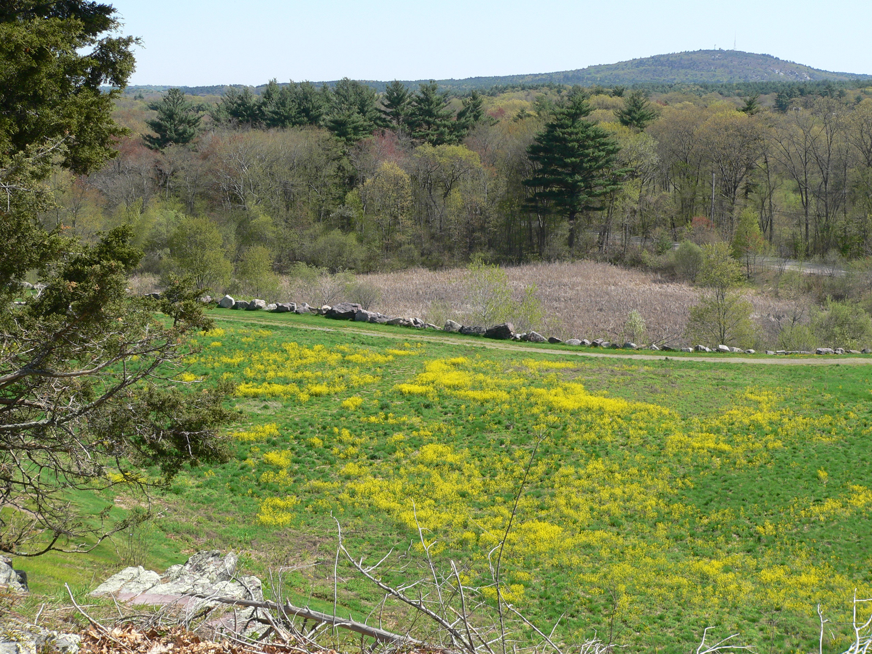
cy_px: 327
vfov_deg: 25.2
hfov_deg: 33.2
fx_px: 1461
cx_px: 436
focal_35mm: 58
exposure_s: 1/400
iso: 80
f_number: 4
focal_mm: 9.7
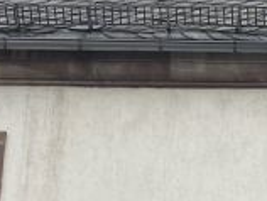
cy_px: 162
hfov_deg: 11.2
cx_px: 436
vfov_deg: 8.8
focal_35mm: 168
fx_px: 1298
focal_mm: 4.25
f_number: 1.8
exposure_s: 1/1701
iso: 32
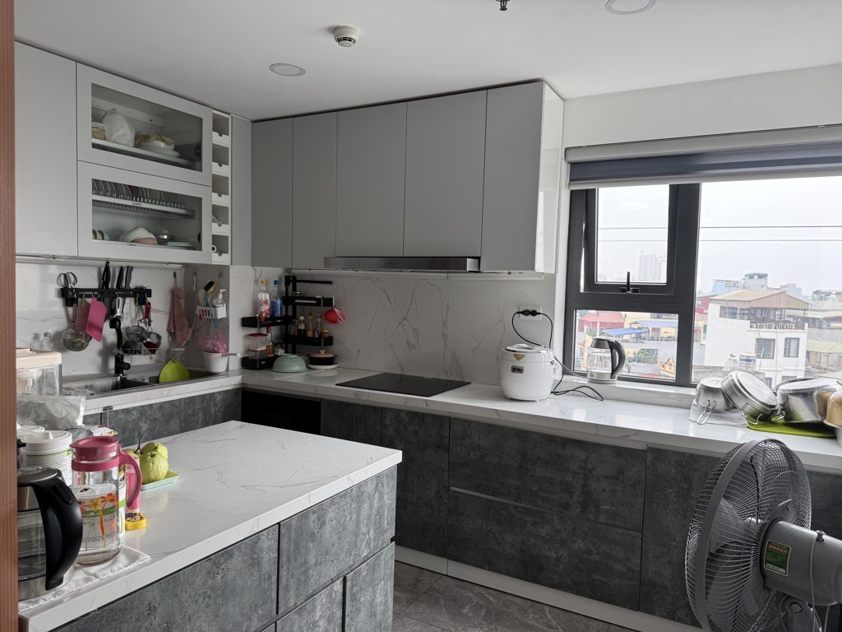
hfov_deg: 71.6
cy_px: 316
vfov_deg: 56.8
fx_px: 584
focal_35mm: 24
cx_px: 421
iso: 80
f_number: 1.78
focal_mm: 6.76
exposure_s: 1/171
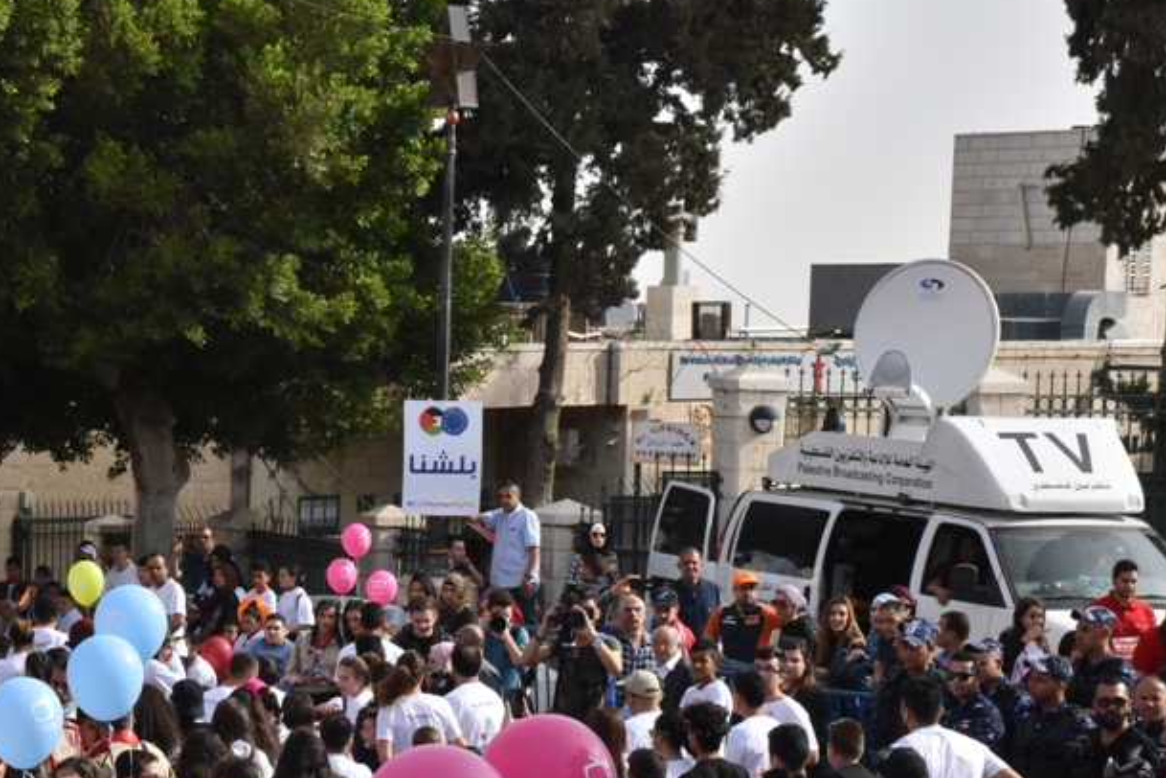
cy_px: 626
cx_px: 356
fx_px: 3595
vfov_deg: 12.3
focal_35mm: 111
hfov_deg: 18.4
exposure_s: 1/1250
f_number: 18
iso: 2500
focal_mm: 66
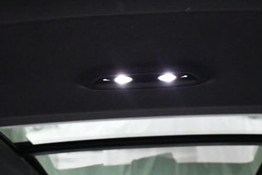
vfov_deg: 18.7
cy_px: 146
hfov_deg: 28.0
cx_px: 133
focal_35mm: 72
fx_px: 524
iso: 5000
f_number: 3.5
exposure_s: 1/60
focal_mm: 18
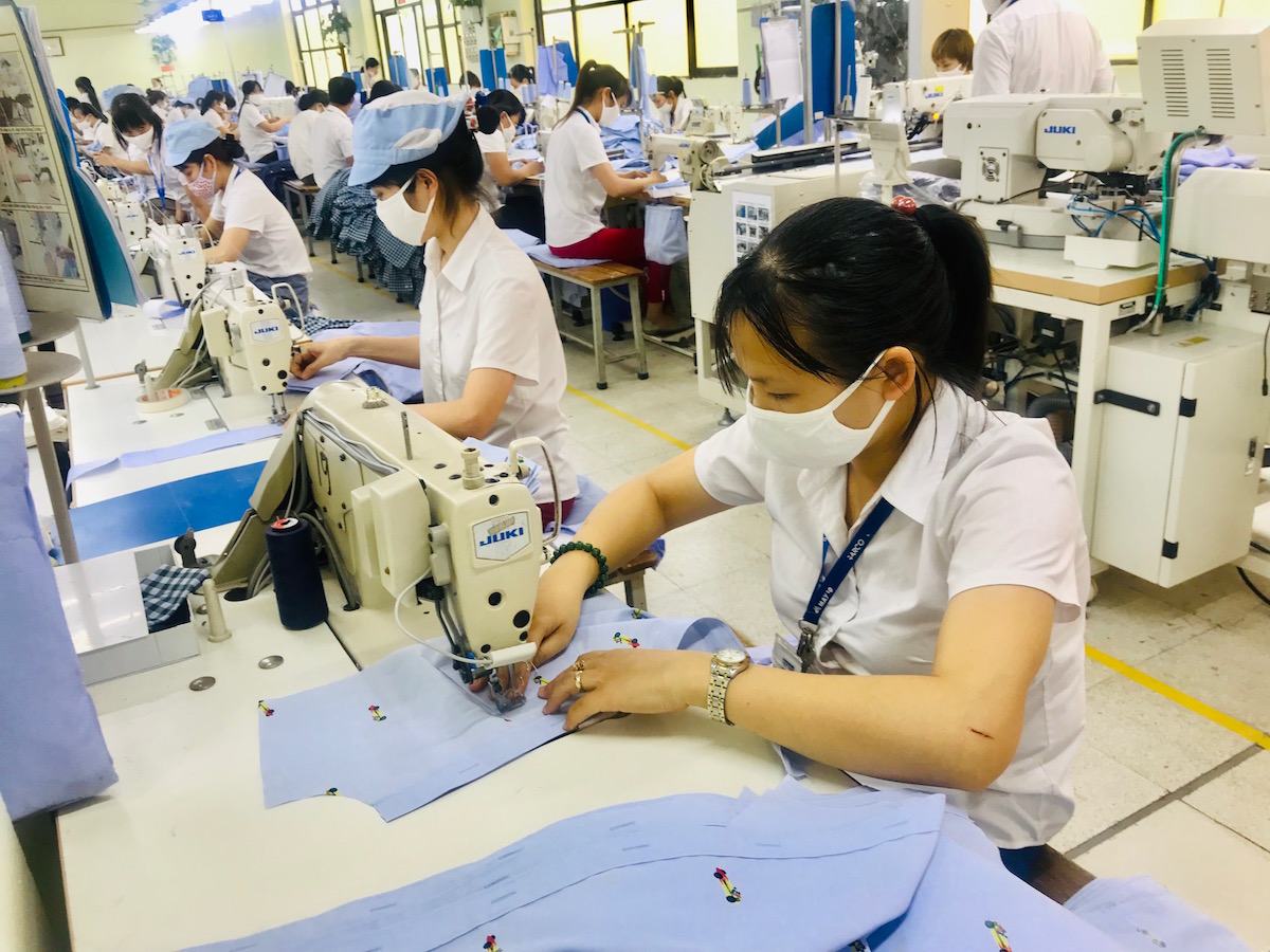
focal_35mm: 28
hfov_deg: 63.4
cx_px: 635
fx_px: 1027
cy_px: 476
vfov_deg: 49.7
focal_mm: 3.99
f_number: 1.8
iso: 32
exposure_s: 1/50
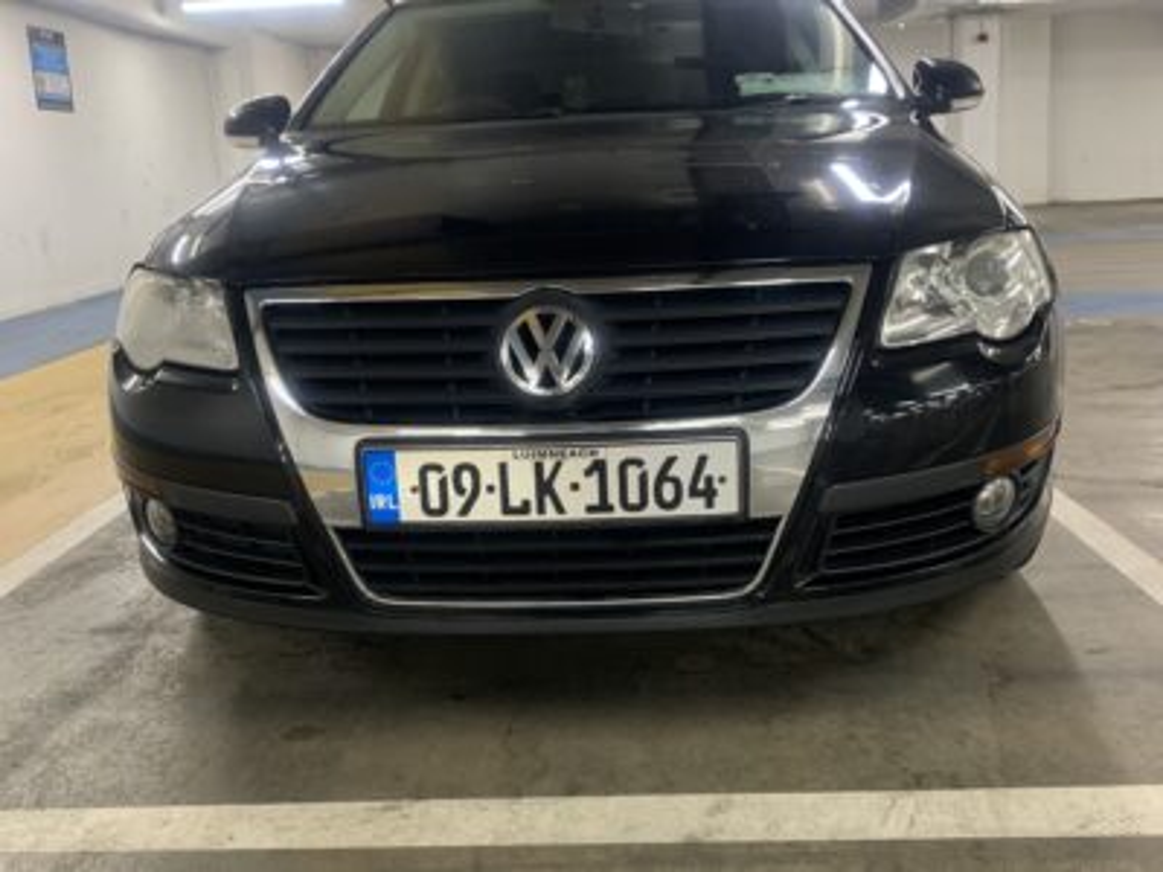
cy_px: 436
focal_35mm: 26
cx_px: 582
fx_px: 874
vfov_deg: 53.1
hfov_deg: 67.3
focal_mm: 4.25
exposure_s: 1/50
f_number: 1.8
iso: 250
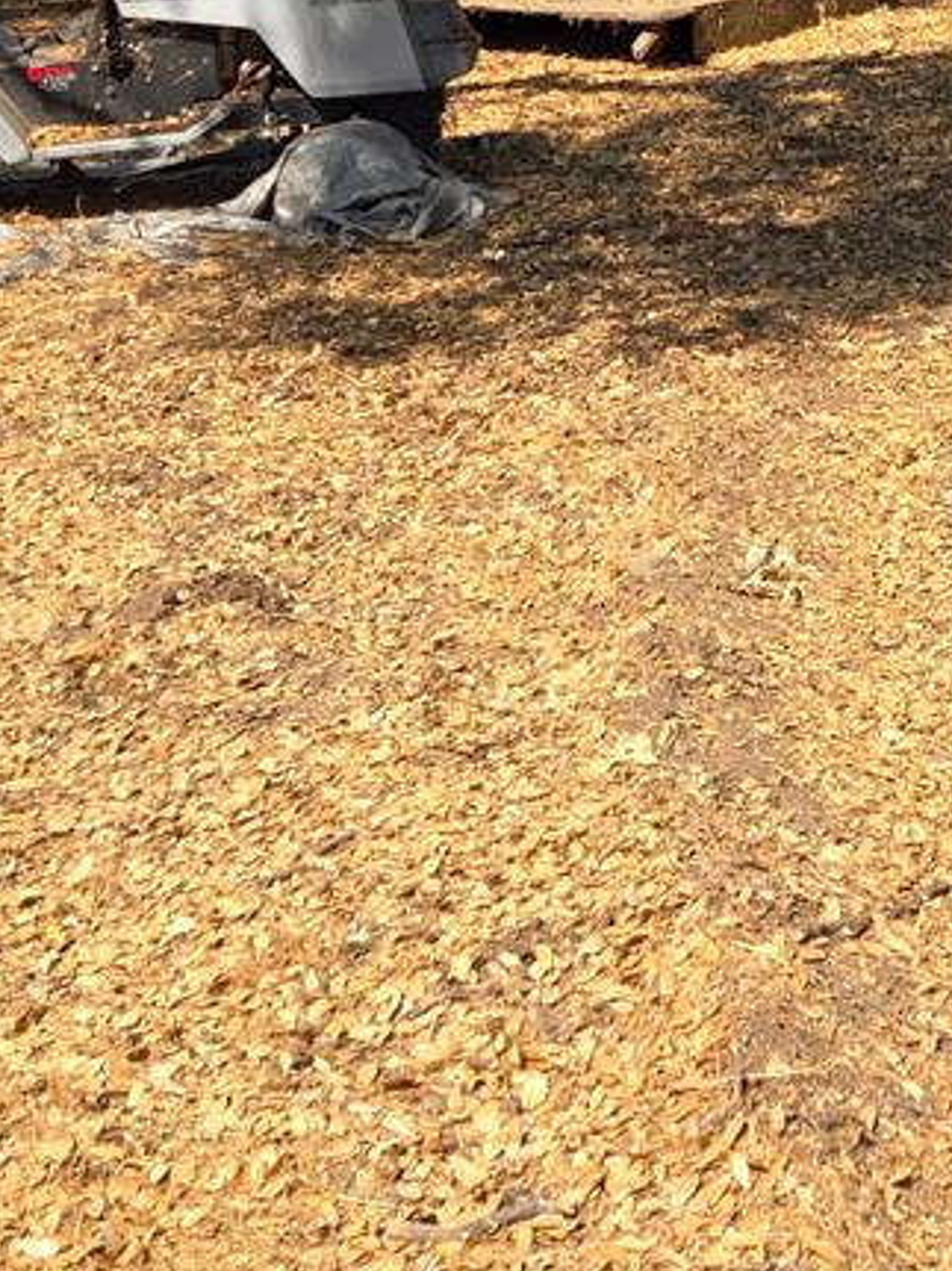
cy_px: -221
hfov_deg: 17.9
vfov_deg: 22.6
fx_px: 2935
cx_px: 992
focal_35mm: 80
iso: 25
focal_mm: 5.4
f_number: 1.8
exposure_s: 1/1027
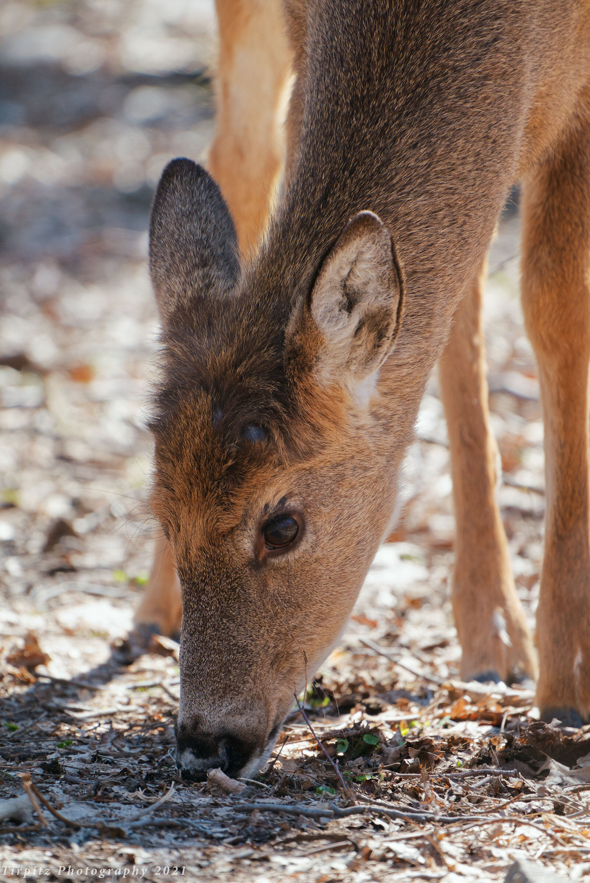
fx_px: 20622
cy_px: 442
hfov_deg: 1.6
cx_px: 295
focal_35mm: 840
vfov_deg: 2.5
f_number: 9
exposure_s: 1/500
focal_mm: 840
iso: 2000
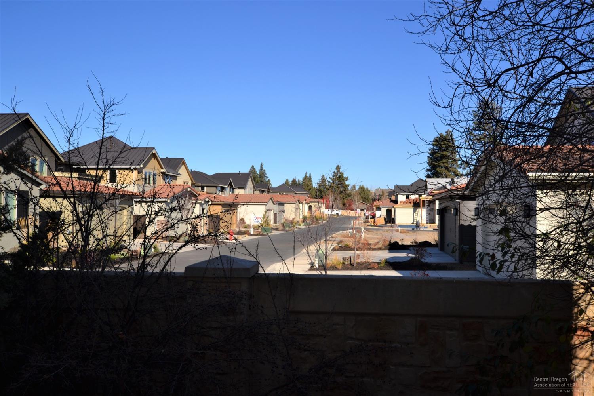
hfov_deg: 61.9
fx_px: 495
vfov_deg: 43.6
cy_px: 198
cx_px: 297
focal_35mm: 30
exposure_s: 1/200
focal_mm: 20
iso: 100
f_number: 9
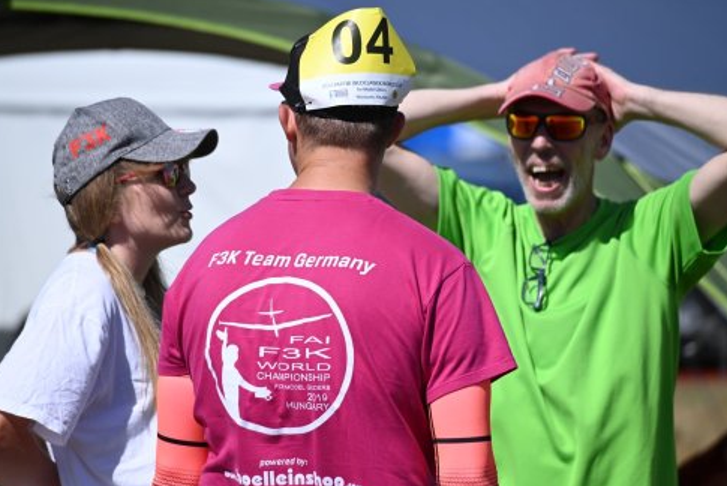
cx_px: 364
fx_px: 8284
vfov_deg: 3.4
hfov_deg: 5.0
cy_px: 244
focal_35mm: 410
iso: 640
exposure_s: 1/4000
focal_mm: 400
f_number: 8
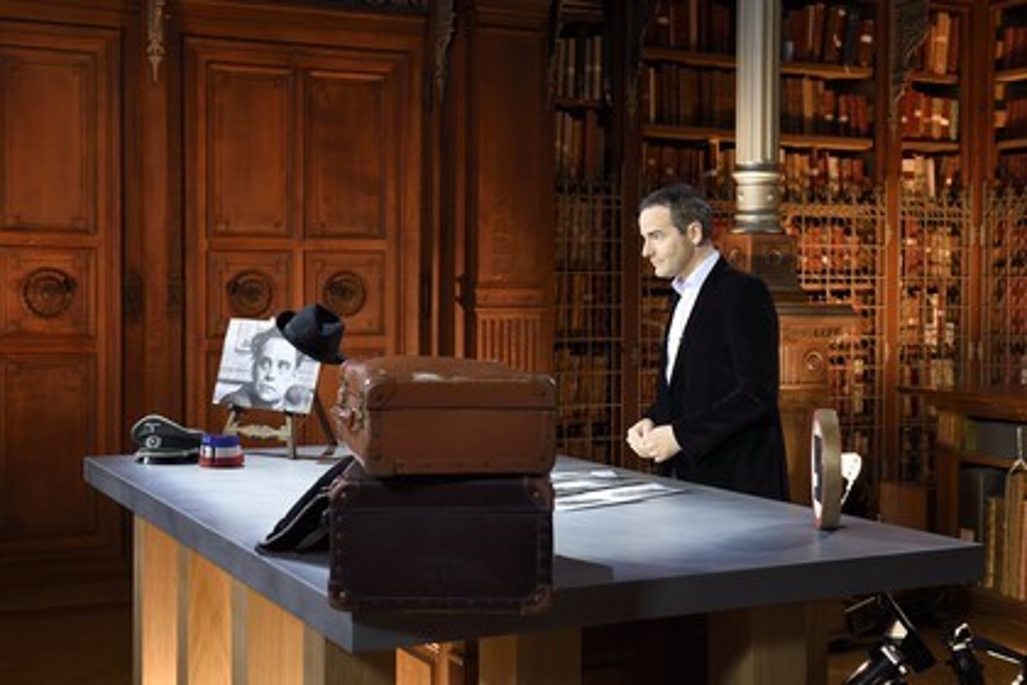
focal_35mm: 50
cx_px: 514
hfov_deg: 39.6
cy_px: 342
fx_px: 1426
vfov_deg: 27.0
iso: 1600
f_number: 5.6
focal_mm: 50
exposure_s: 1/50
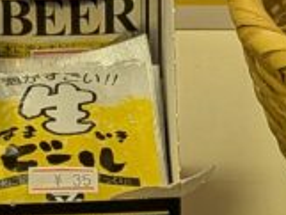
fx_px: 1579
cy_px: -57
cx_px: 53
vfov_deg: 7.7
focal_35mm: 191
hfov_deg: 10.3
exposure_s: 1/100
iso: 34
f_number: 1.7
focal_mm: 4.53
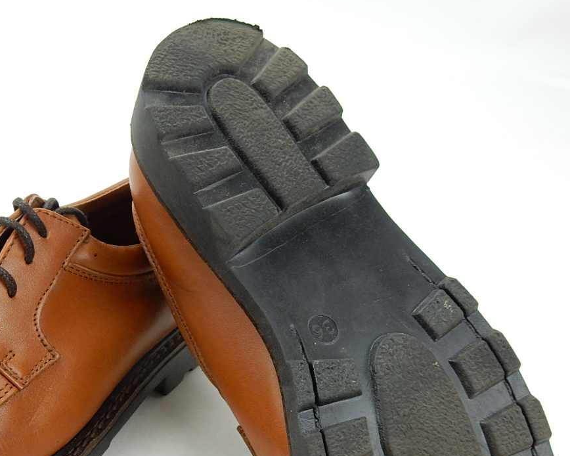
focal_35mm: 45
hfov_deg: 40.1
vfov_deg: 32.8
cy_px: 344
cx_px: 150
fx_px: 759
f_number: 3.7
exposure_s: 1/50
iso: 125
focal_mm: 4.5
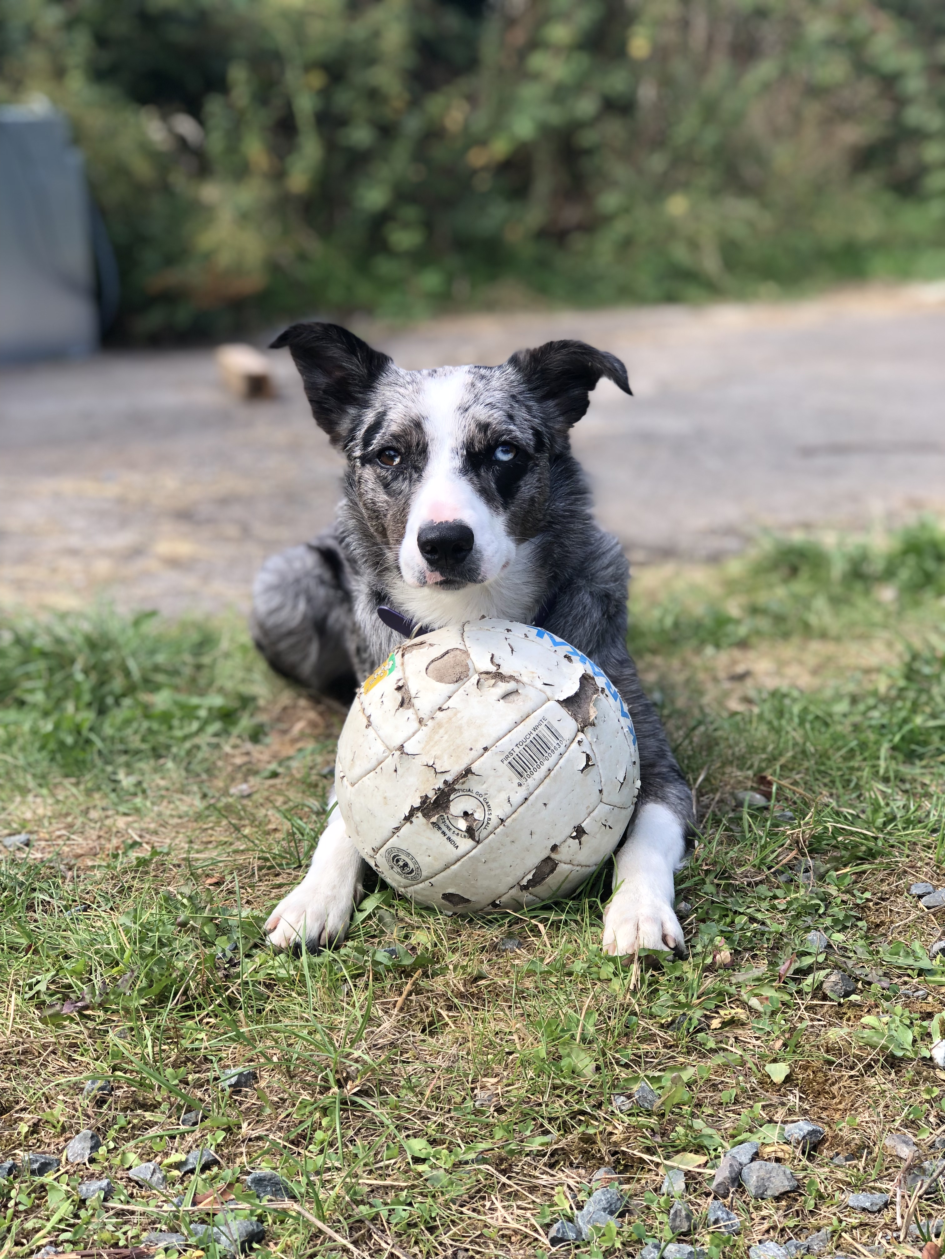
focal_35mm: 57
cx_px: 472
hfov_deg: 25.7
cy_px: 630
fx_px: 2075
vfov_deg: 33.8
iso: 20
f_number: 2.8
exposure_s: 1/254
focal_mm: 6.6
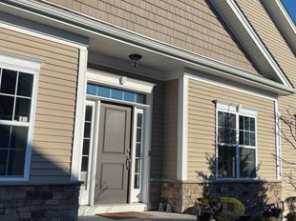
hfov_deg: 44.8
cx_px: 150
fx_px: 359
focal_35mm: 42
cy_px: 96
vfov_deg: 34.3
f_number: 1.6
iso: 40
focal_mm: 5.96
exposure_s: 1/5348
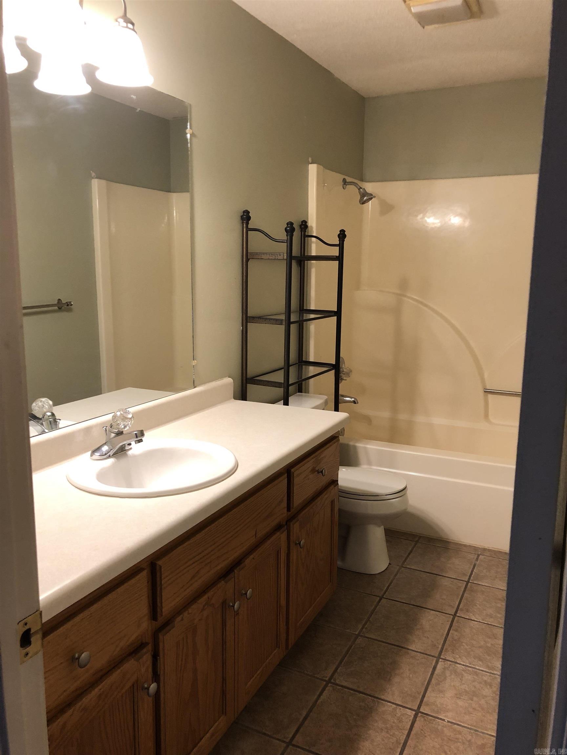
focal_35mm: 28
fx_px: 612
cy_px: 378
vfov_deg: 63.4
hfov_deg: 49.7
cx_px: 284
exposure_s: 1/15
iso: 40
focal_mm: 3.99
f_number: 1.8
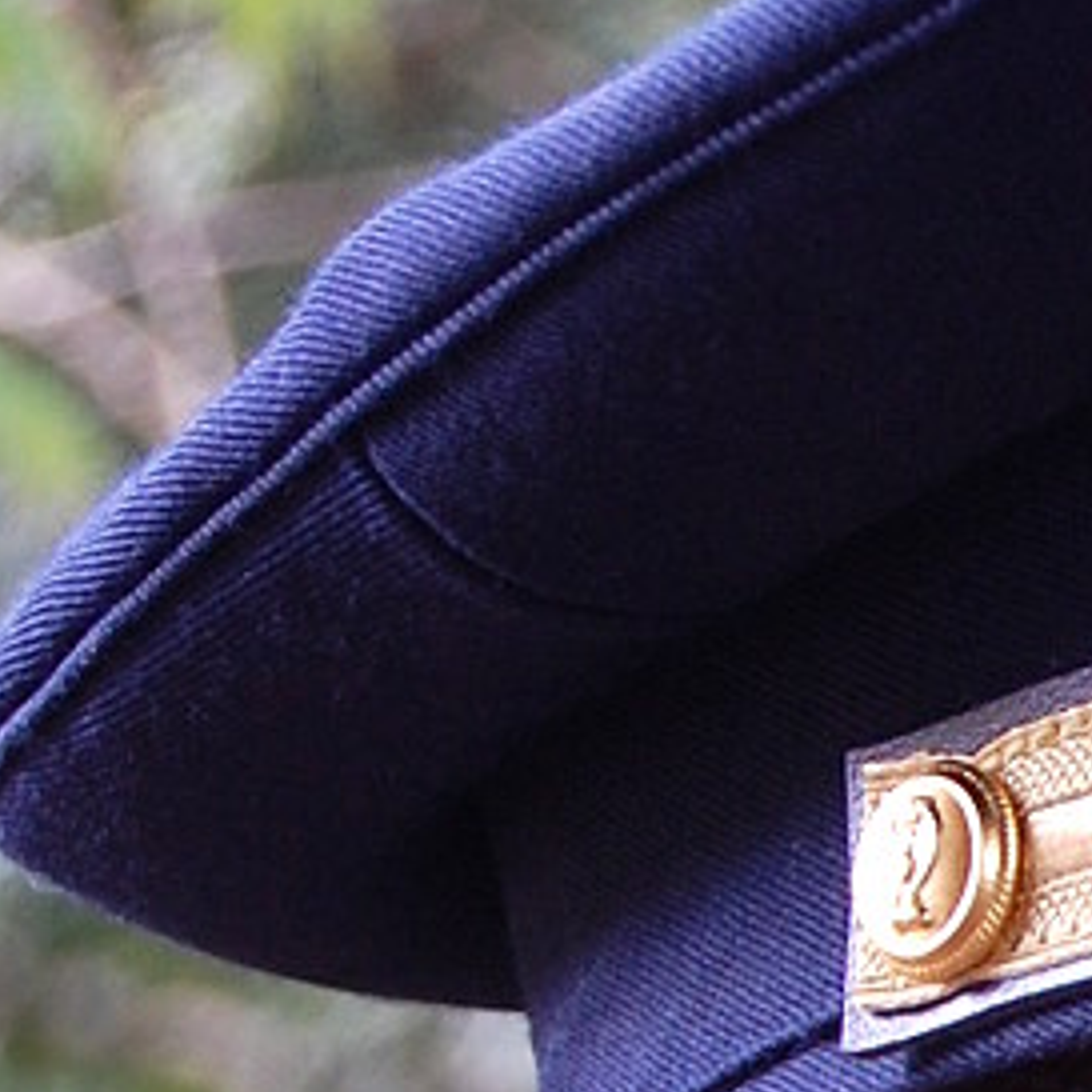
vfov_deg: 4.0
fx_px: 15632
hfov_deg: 4.0
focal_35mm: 438
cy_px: 1748
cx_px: 2068
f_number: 5.6
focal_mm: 52
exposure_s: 1/40
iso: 400
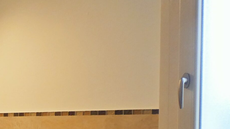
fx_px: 372
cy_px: 144
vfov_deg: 18.9
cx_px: -25
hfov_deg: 30.6
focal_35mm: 61
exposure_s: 1/60
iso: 160
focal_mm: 3.6
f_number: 2.8
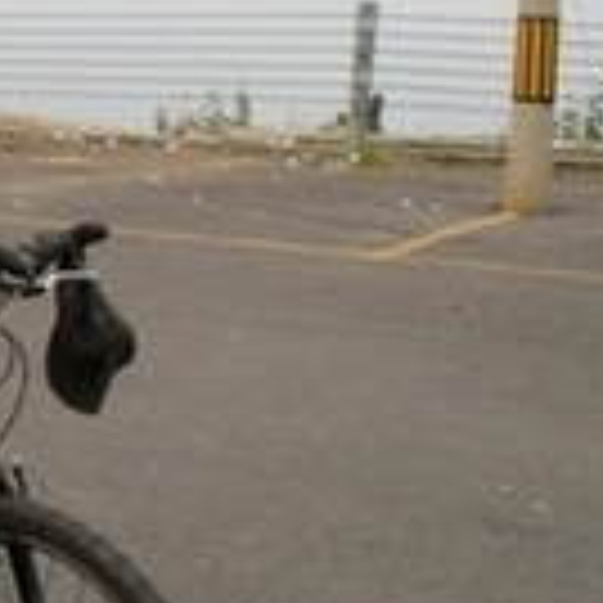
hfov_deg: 18.2
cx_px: -58
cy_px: 259
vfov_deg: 18.9
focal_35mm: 92
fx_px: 1813
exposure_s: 1/125
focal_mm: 6.3
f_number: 3.2
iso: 100
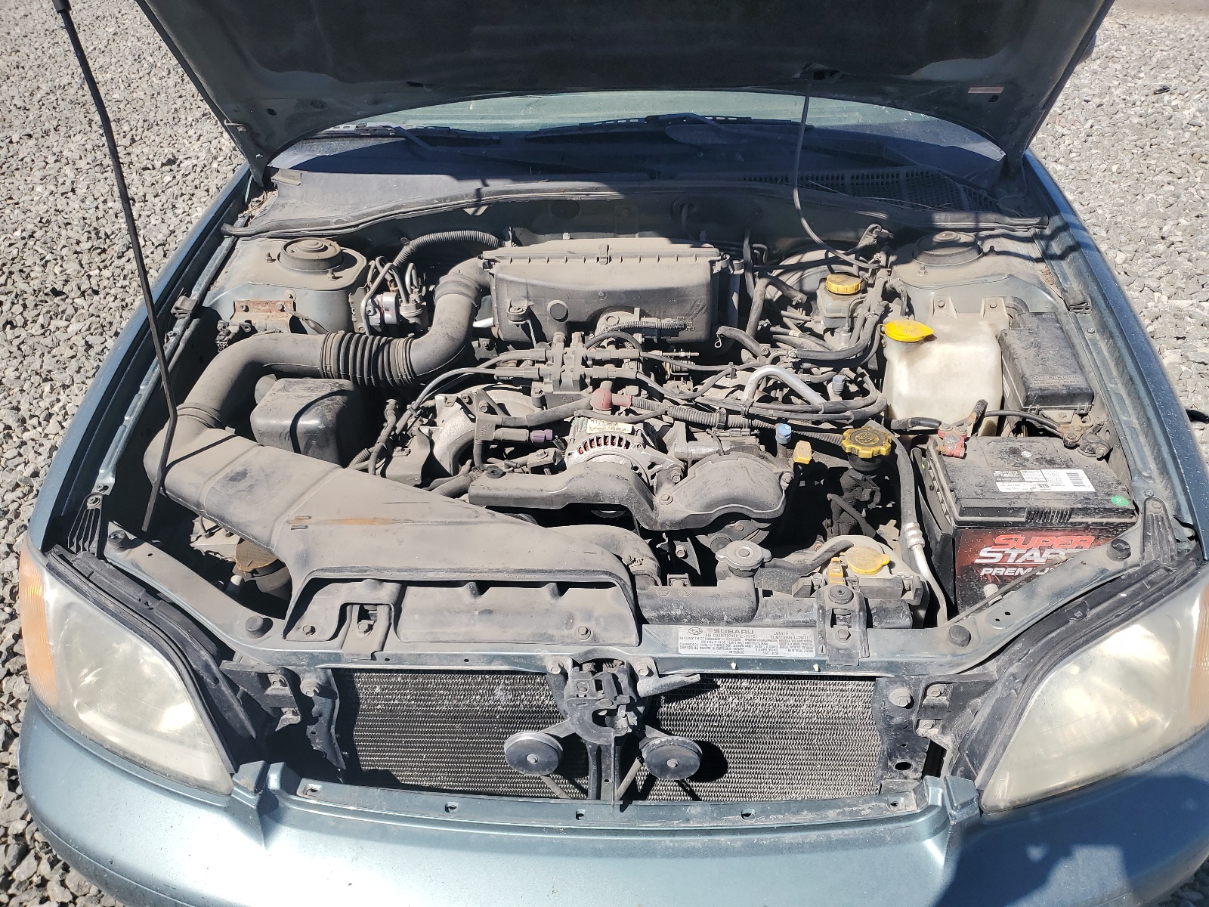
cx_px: 604
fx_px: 908
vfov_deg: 53.1
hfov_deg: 67.3
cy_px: 454
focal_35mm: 26
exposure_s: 1/2500
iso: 50
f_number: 1.5
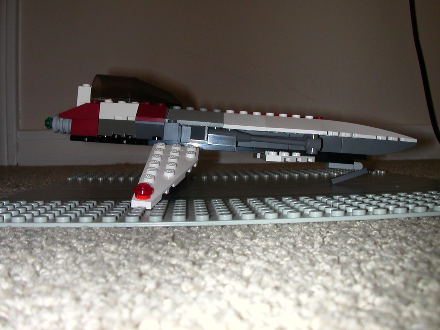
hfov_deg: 50.1
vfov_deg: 38.7
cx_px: 220
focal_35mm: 37
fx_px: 470
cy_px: 165
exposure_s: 1/59.9
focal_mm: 5.6
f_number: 4.5
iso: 100
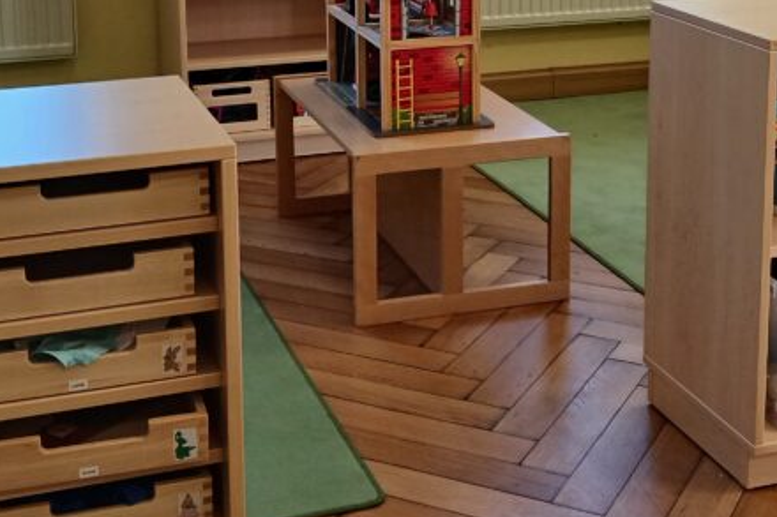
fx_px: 1359
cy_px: 25
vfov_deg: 21.0
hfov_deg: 31.9
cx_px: 417
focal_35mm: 63
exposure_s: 1/50
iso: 40
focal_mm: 3.98
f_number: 1.8
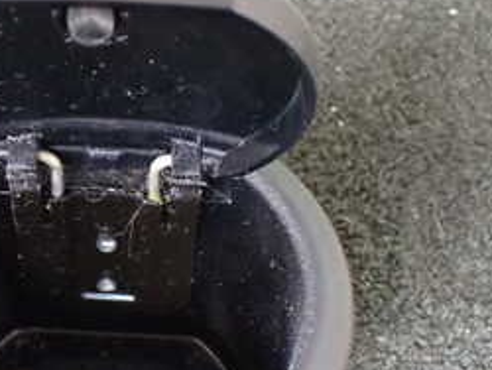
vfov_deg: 20.4
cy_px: 224
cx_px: 89
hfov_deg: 26.4
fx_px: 1024
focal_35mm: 72
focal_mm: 5.4
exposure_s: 1/30
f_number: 2.3
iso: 1250
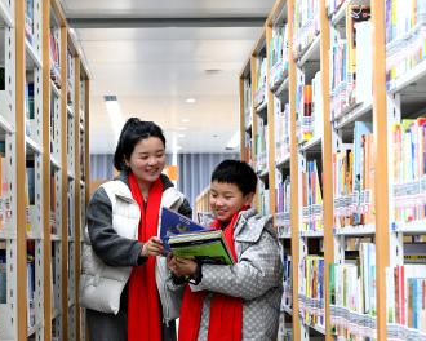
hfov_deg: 21.0
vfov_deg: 16.9
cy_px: 170
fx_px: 1147
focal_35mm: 91
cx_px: 179
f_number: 8
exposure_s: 1/100
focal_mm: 80
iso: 5600
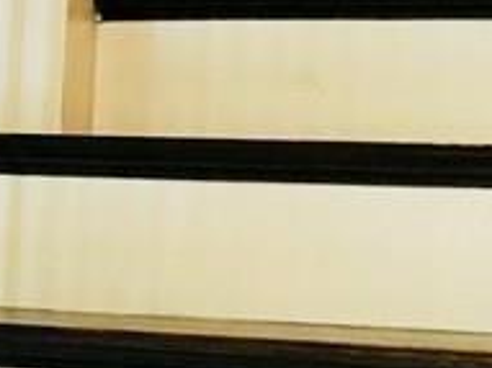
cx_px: -206
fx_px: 2131
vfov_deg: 9.8
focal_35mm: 150
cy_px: 309
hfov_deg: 12.6
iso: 50
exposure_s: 1/15
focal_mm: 4
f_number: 1.8
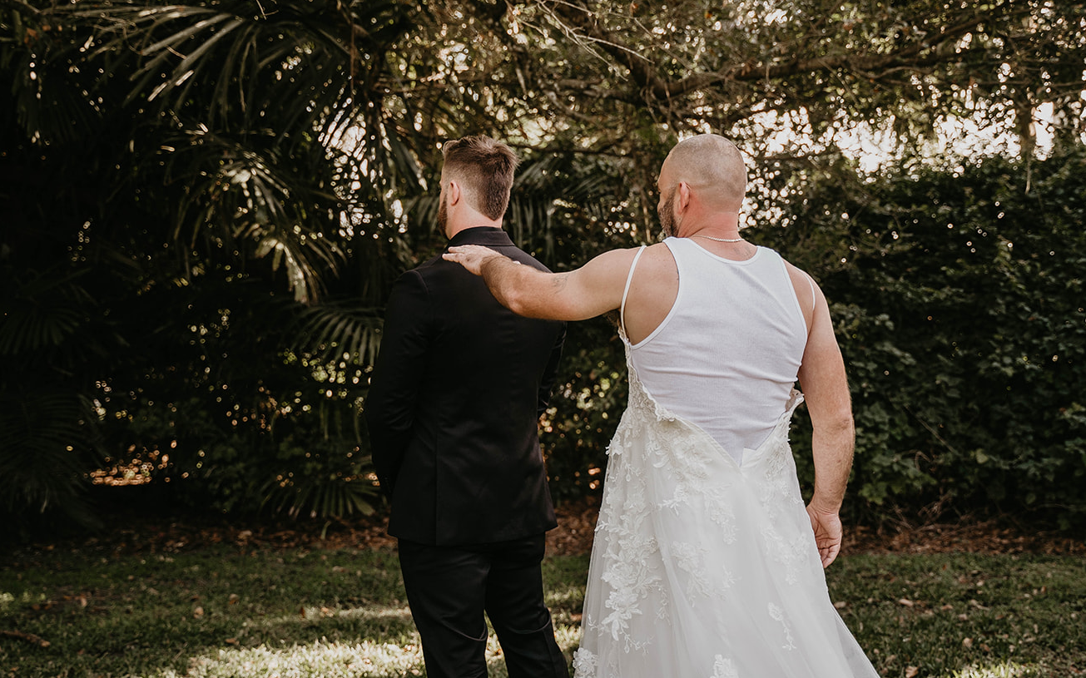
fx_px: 1627
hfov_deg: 36.9
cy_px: 319
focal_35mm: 55
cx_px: 596
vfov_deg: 23.5
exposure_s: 1/250
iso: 250
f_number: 2.8
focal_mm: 44
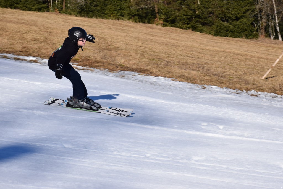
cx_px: 142
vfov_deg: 12.2
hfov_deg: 18.2
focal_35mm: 112
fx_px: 884
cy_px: 94
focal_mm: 75
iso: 200
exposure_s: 1/500
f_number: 11
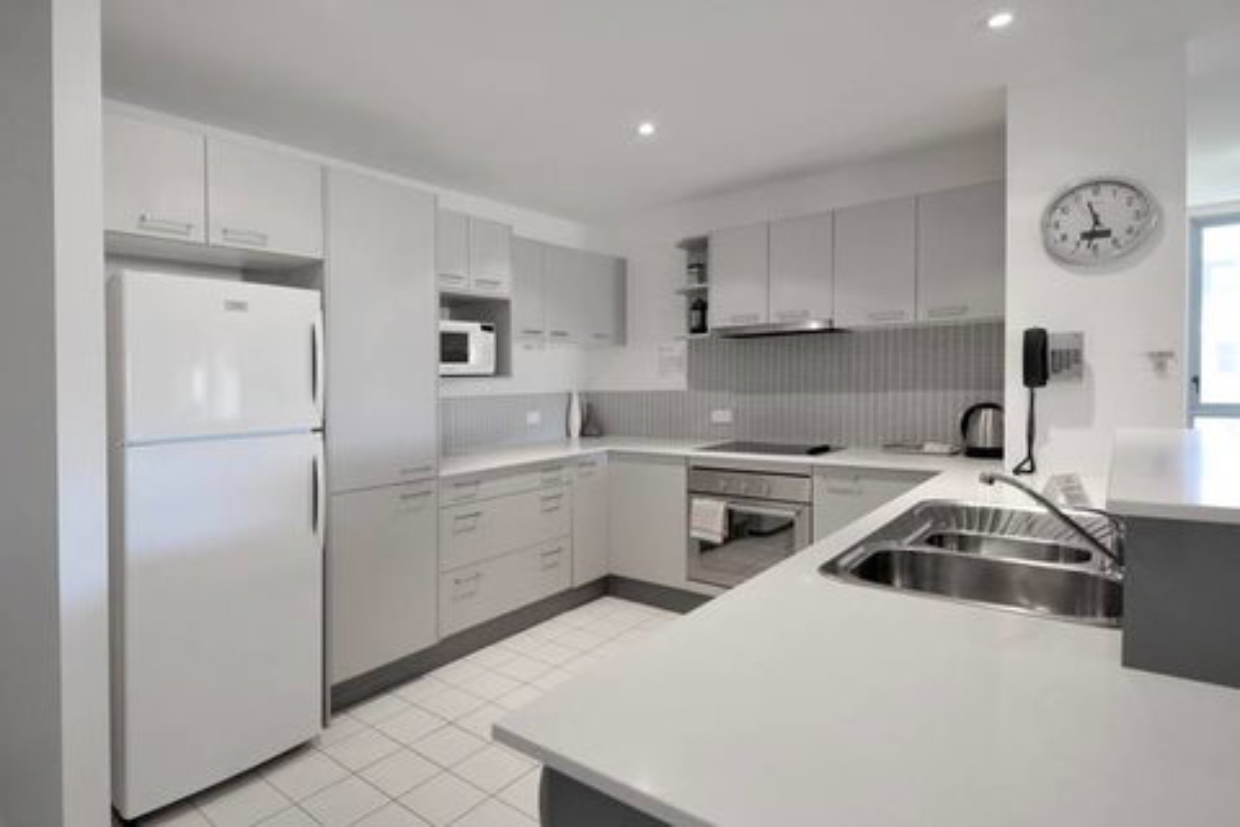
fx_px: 551
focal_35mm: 16
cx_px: 620
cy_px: 414
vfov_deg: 73.7
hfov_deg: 96.7
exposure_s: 1/13
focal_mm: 16
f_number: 6.3
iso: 400
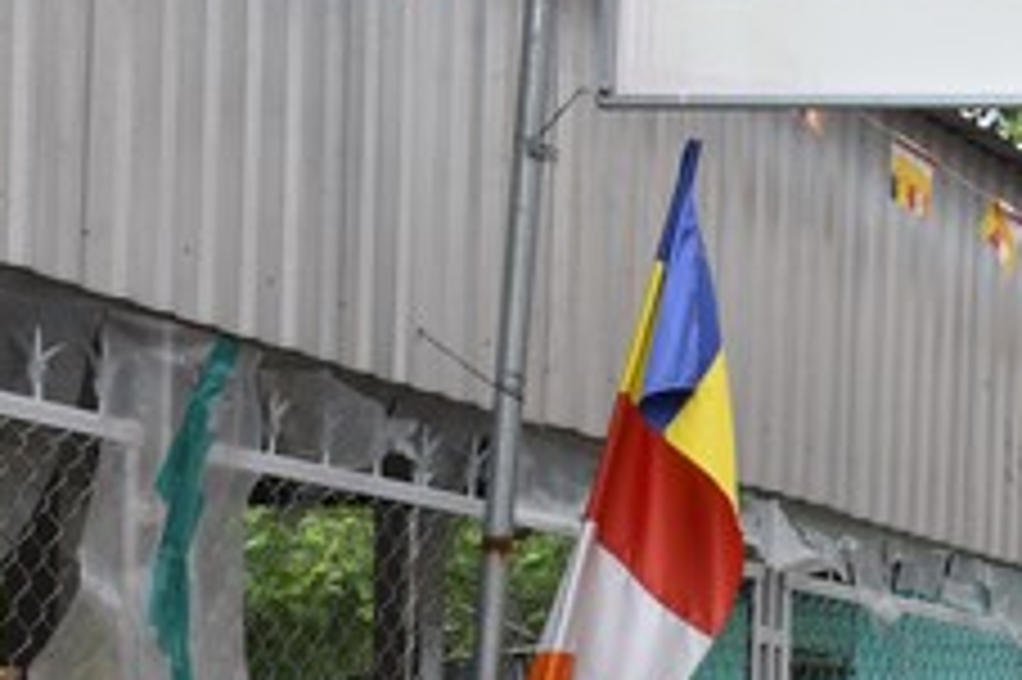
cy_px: 847
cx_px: 1351
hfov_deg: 14.8
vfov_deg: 10.2
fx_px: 3745
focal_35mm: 132
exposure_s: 1/200
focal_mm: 46
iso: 400
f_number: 7.1
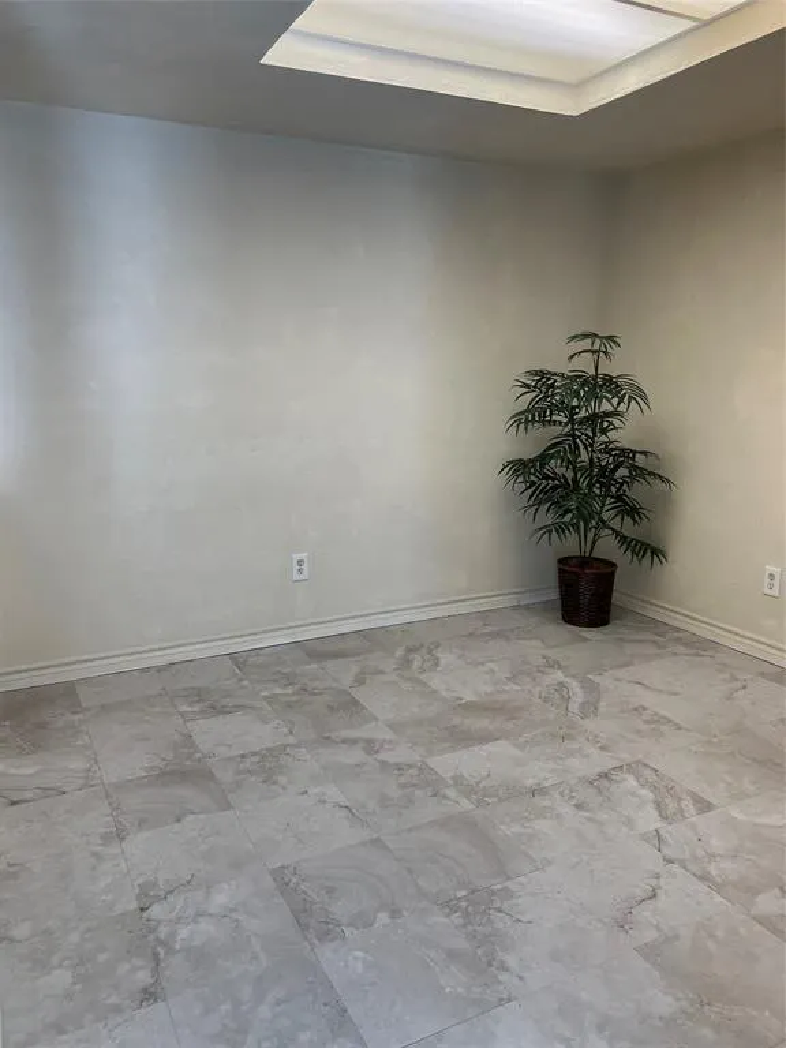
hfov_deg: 53.1
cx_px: 393
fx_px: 787
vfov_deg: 67.3
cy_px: 524
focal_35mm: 26
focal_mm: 5.7
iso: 80
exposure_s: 1/120
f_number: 1.5
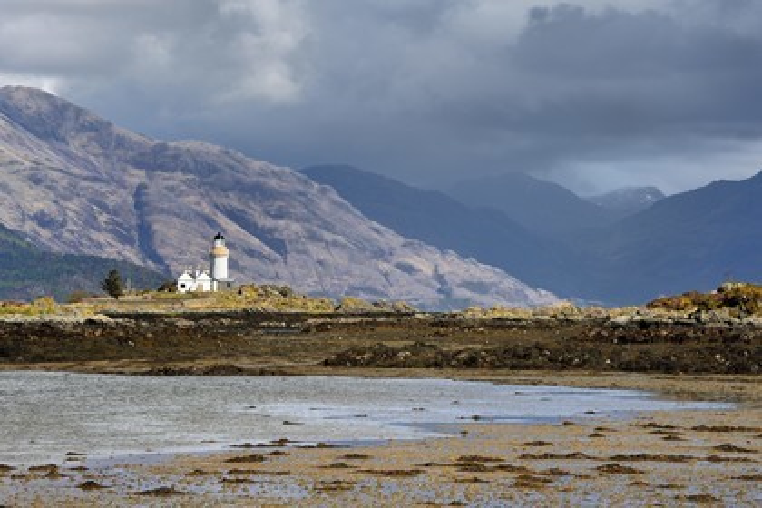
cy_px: 254
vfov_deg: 6.9
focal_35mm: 200
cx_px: 381
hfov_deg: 10.3
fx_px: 4233
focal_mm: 200
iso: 200
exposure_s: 1/400
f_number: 11
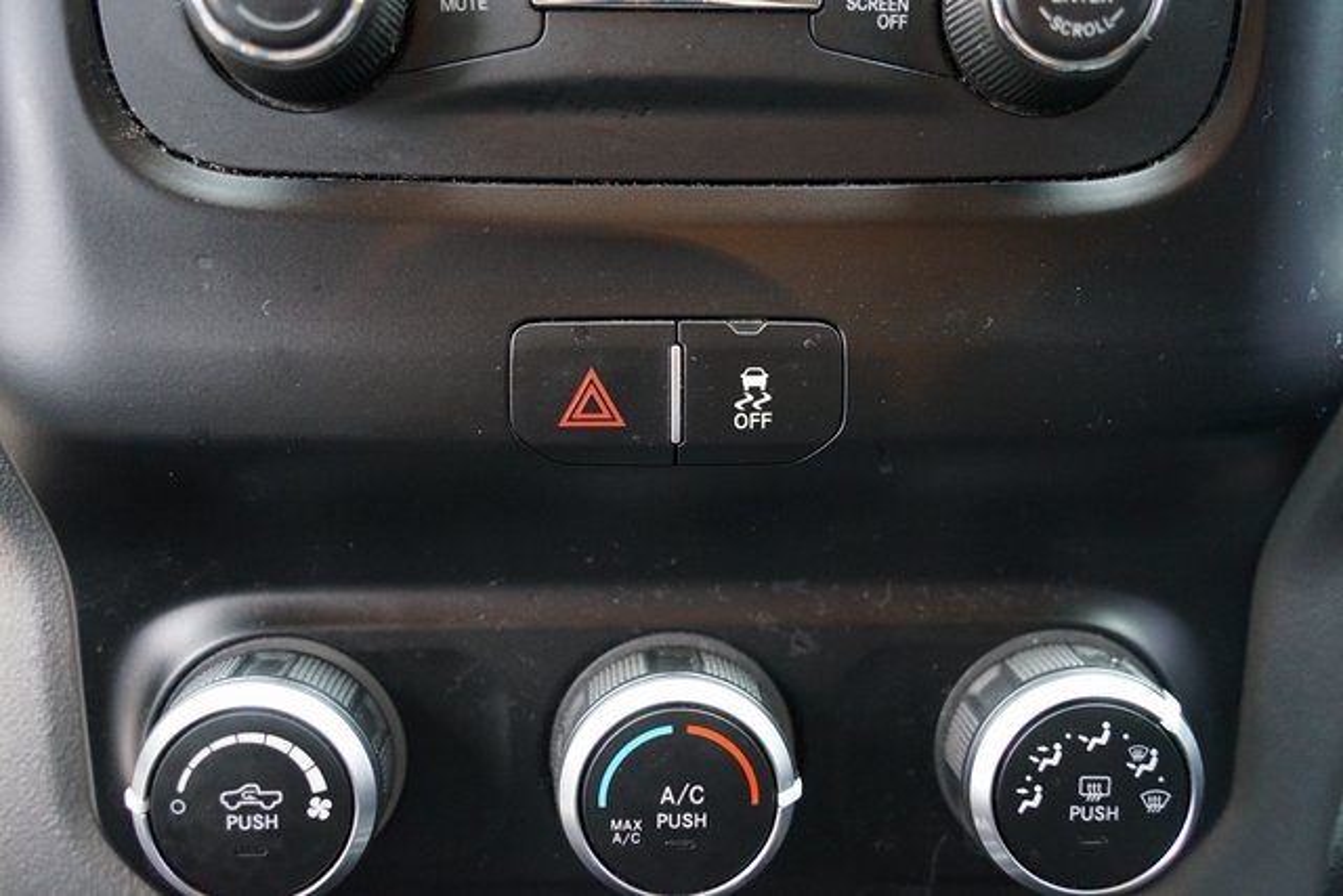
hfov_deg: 49.5
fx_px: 1455
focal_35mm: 39
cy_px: 448
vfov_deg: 34.2
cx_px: 672
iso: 4000
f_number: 3.2
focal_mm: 39
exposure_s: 1/60
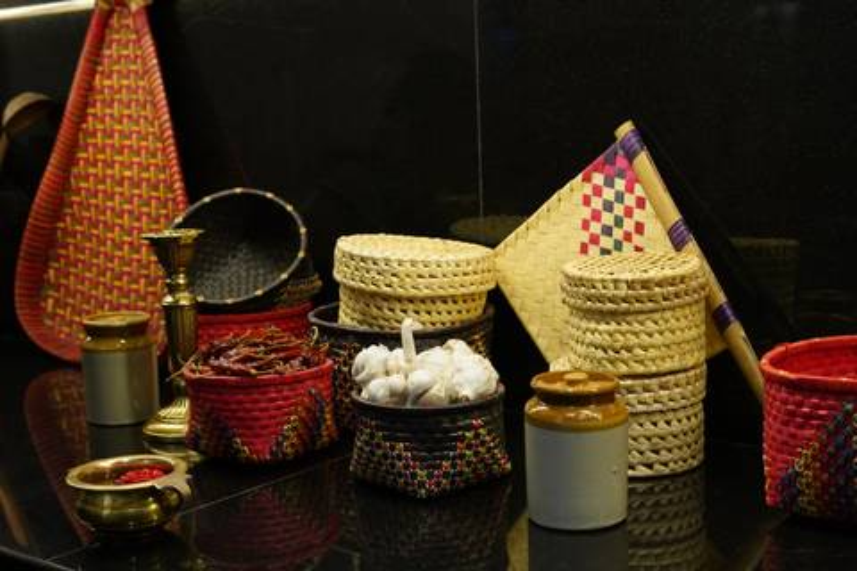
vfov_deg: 27.0
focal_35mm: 50
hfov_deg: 39.6
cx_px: 428
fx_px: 1190
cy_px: 286
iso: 4000
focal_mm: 50
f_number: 5.6
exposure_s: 1/100
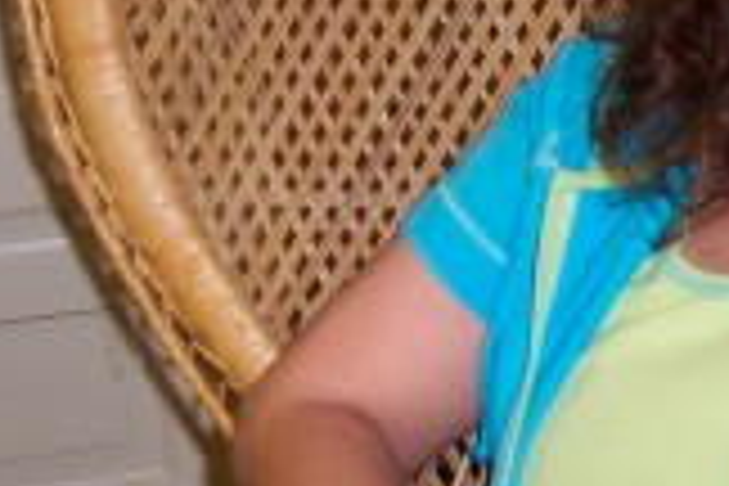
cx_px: 562
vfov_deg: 8.1
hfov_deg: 12.1
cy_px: 14
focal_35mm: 169
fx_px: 3422
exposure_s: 1/45
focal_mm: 12.6
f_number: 3.5
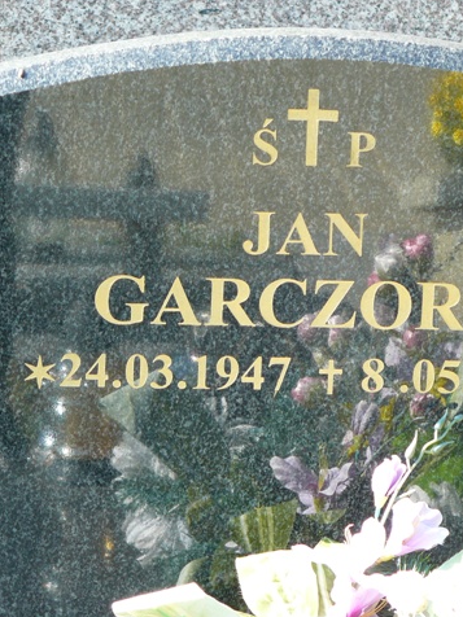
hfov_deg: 9.0
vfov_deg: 12.0
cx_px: 348
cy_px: 310
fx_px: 2925
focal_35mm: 164
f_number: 3.2
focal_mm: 20.3
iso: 100
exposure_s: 1/125
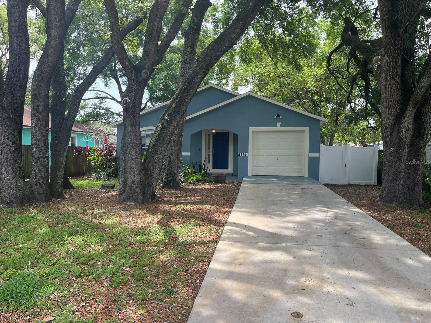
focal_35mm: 26
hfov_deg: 67.3
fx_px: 324
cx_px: 216
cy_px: 162
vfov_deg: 53.1
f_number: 1.6
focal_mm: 5.1
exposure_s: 1/710
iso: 50
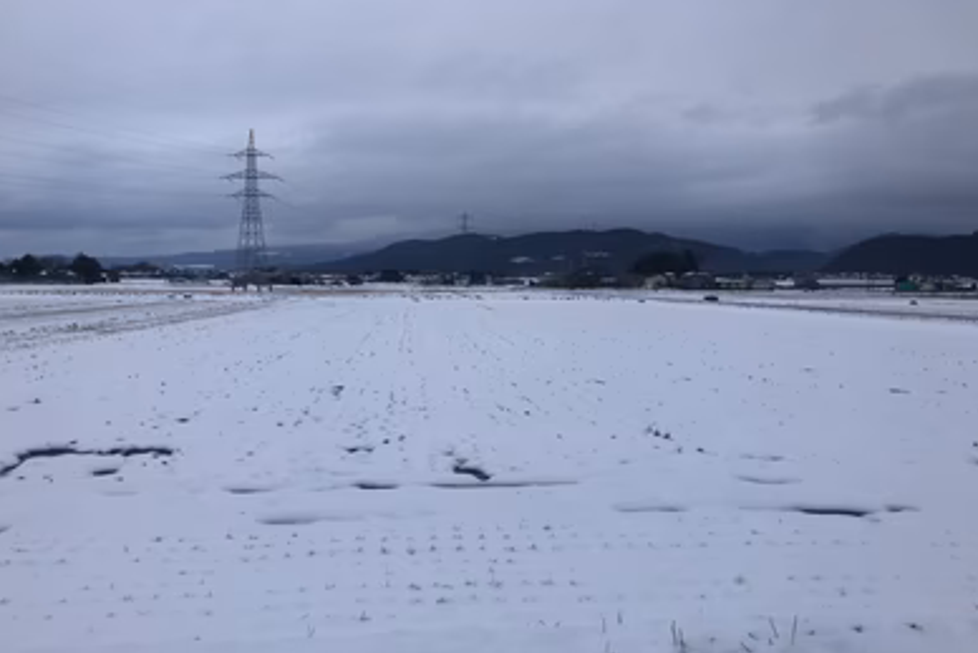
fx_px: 815
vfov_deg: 43.6
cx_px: 497
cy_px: 345
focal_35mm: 30
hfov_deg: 61.9
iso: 40
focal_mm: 3.99
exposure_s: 1/120
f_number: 1.8
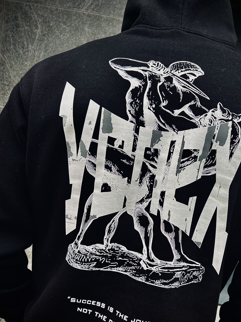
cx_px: 140
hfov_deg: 44.0
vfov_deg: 56.5
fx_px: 297
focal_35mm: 32
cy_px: 188
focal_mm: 5.7
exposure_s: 1/705
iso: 50
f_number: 1.5
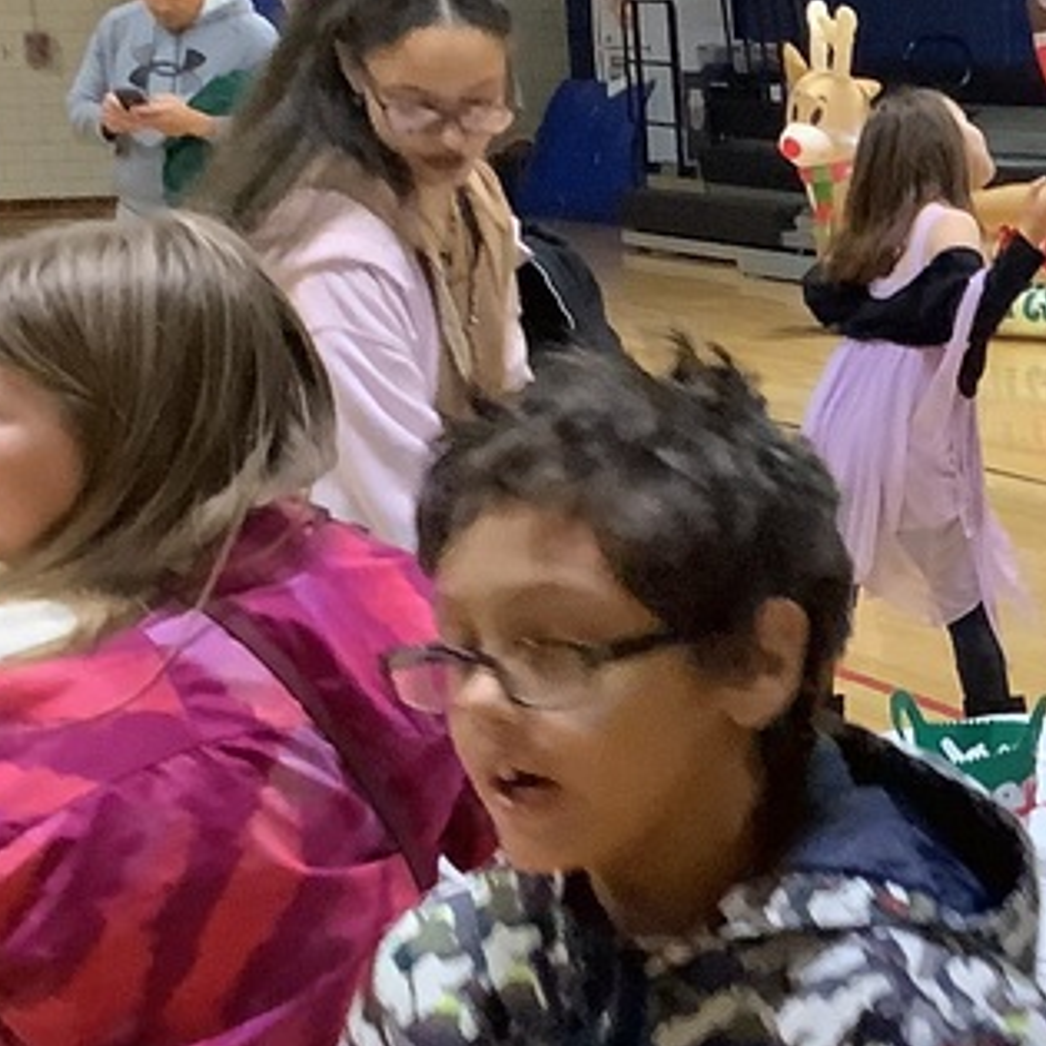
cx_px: 1229
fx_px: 3043
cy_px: 707
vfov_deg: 19.4
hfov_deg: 18.6
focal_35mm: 89
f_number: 2.4
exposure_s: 1/60
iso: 400
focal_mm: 3.3
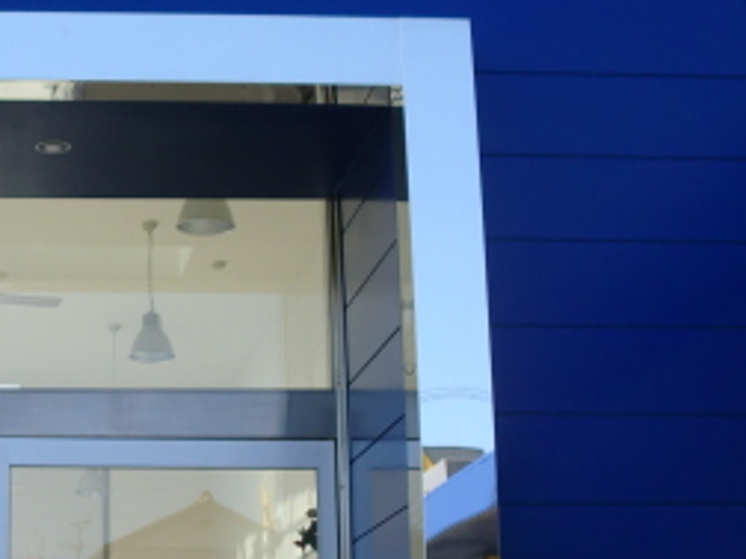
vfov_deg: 16.6
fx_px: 1918
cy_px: 355
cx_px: -62
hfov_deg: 21.0
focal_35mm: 89
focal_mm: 6.3
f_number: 3.1
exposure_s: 1/400
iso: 64
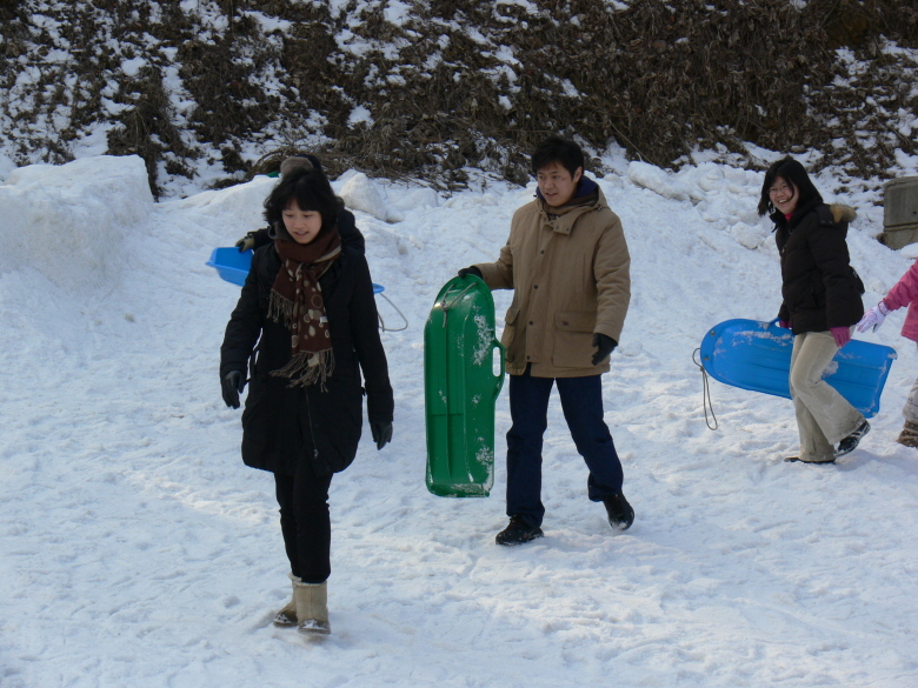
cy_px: 344
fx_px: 3156
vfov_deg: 12.5
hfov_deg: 16.6
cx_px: 459
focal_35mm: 119
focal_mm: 25.2
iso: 80
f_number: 5.6
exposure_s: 1/200
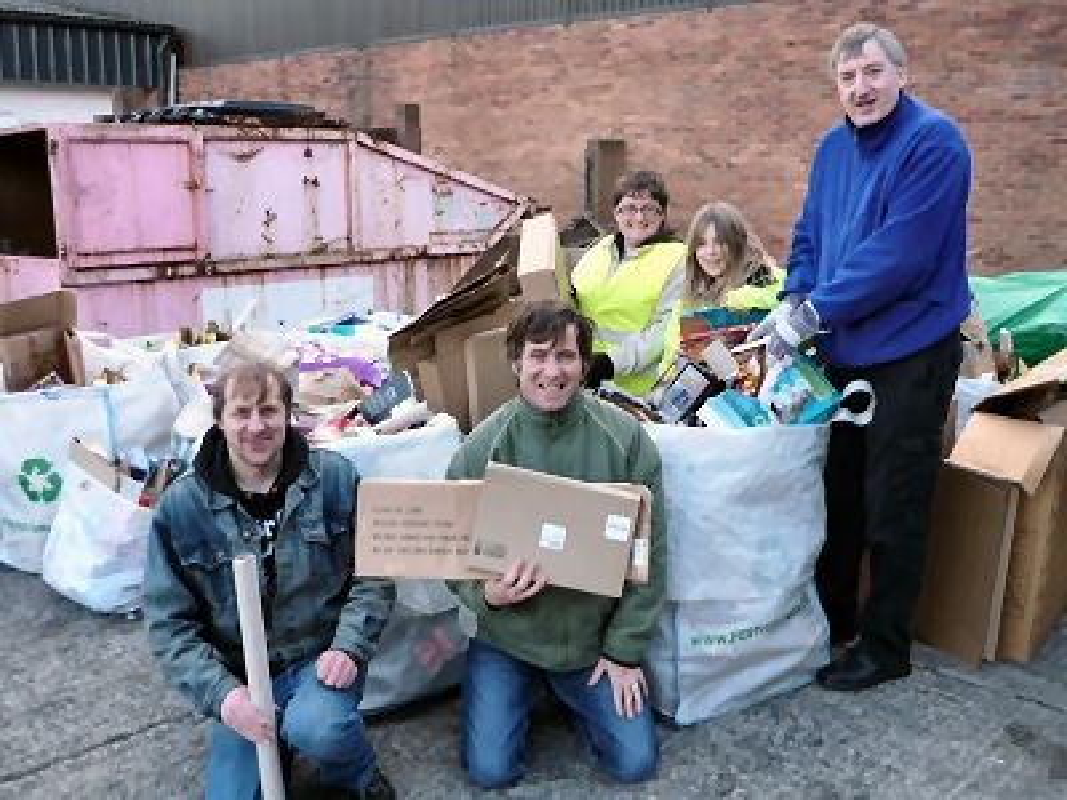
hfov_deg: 55.4
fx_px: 1017
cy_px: 400
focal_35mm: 33
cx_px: 534
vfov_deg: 42.9
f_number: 2.8
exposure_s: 1/125
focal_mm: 5.5
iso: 100
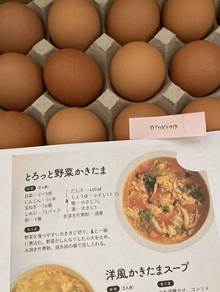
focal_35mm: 32
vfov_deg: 56.8
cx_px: 120
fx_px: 271
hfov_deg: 44.2
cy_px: 147
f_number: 1.8
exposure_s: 1/35
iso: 320
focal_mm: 3.99
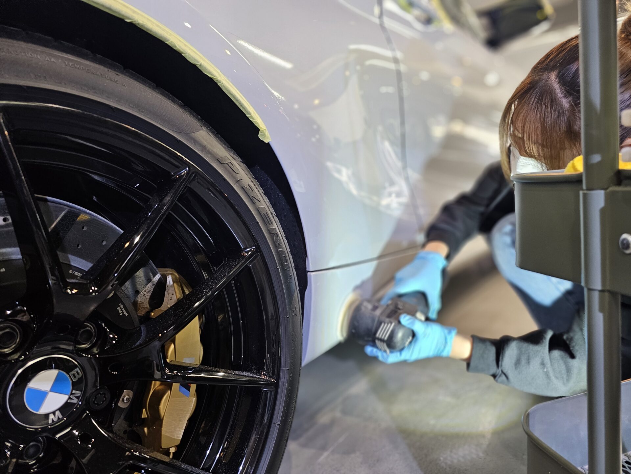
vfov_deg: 58.9
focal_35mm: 23
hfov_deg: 73.9
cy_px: 237
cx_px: 316
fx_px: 419
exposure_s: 1/66
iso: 160
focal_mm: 6.3
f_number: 1.7
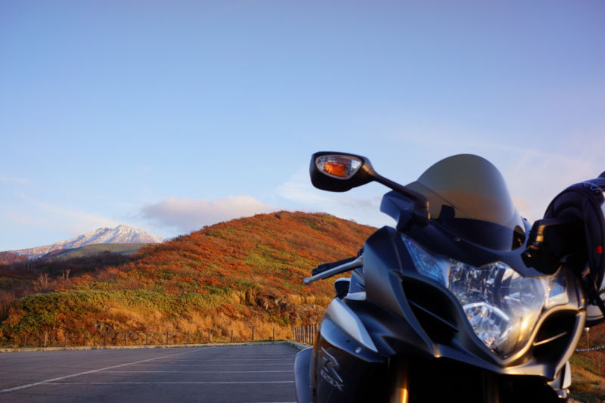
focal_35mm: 30
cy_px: 202
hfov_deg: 61.9
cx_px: 302
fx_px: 504
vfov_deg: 43.6
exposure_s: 1/125
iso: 100
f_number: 5.6
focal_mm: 20
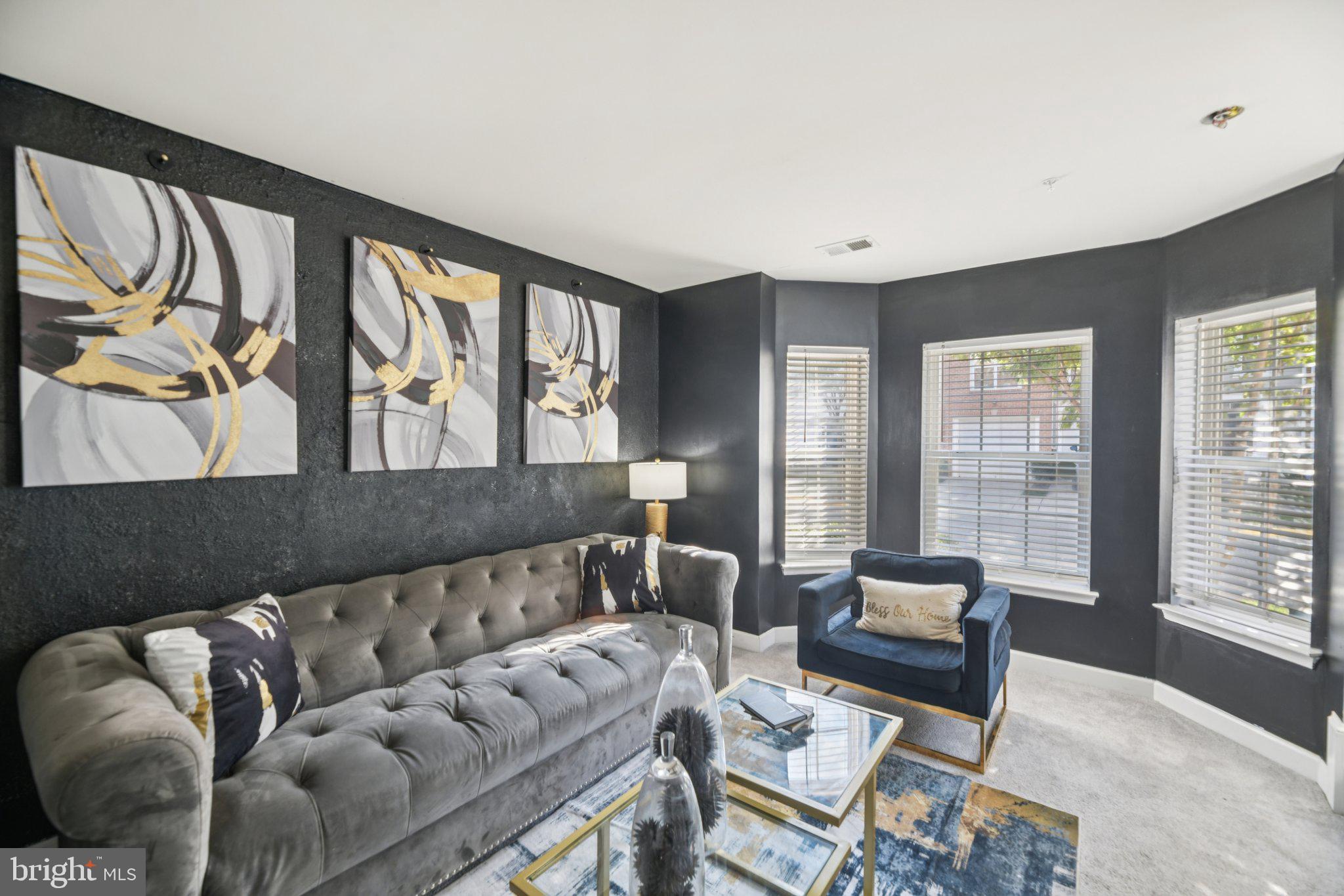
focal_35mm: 14
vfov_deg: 81.2
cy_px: 448
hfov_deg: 104.3
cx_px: 672
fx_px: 523
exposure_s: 1/15
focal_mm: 14
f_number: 8
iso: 400
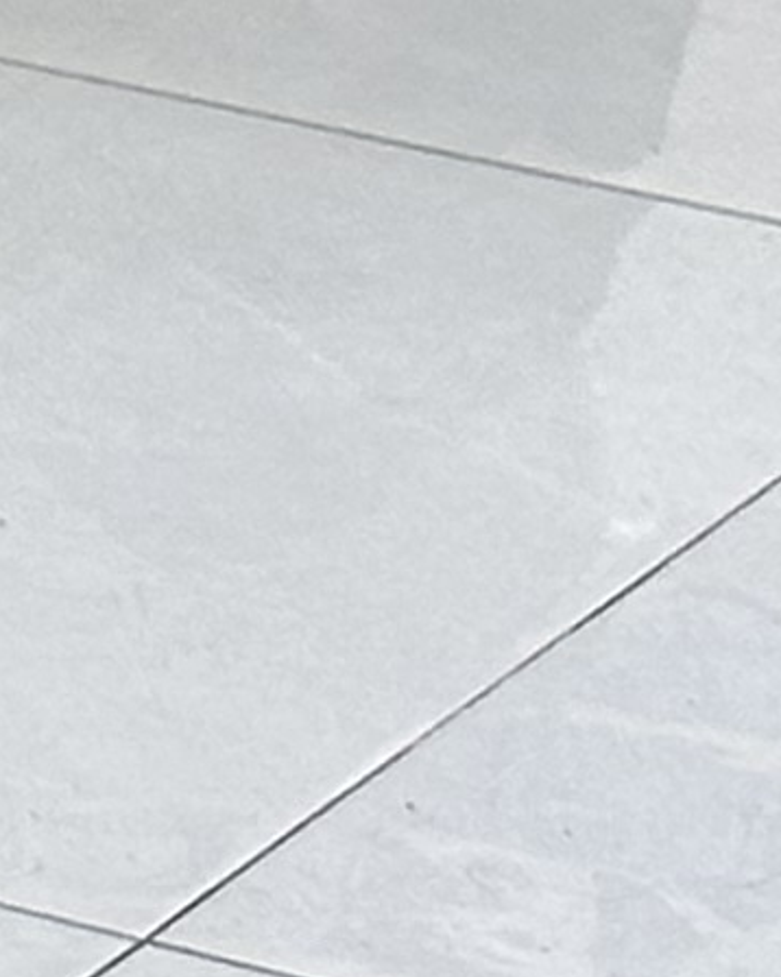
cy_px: -2255
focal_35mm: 422
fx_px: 12201
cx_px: -2954
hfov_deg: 3.4
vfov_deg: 4.4
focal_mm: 6.86
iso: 80
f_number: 1.78
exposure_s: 1/100
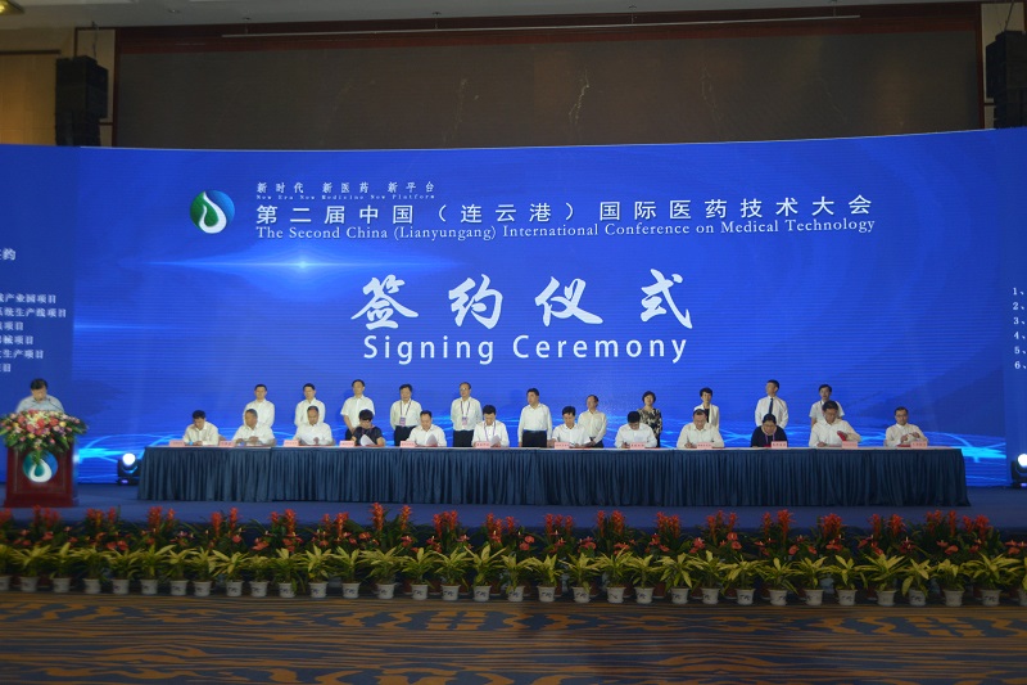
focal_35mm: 38
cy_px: 342
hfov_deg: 50.7
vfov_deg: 35.0
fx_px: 1084
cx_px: 514
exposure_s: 1/200
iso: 1000
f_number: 5.6
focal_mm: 38
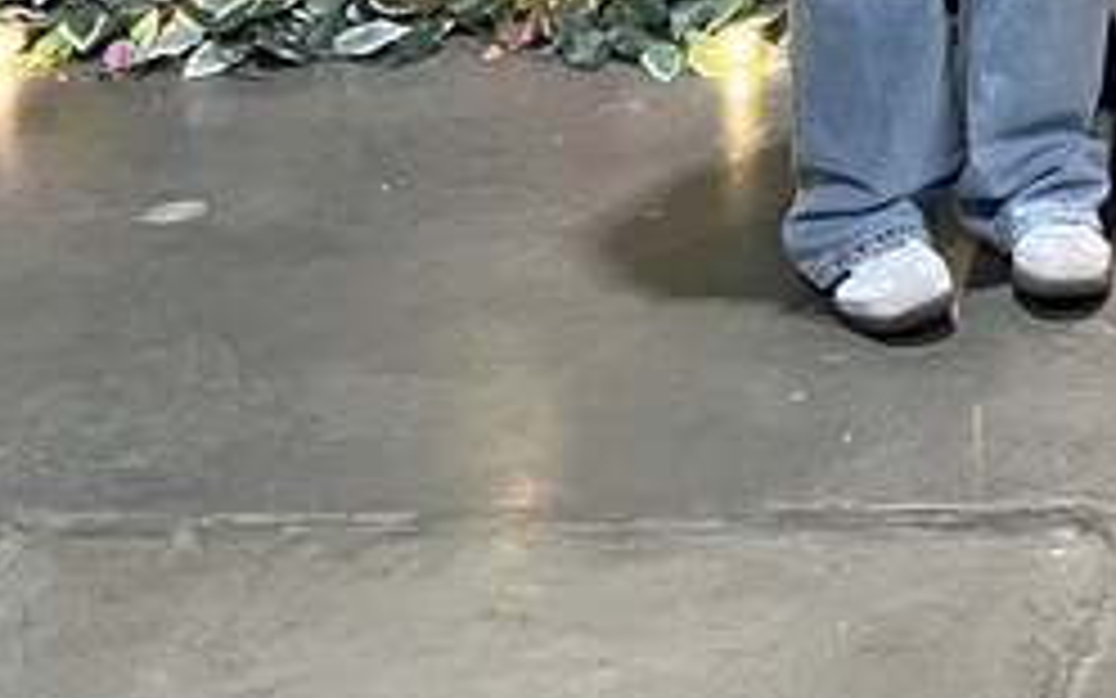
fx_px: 3467
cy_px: -820
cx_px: 1930
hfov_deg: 15.9
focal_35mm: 114
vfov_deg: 10.3
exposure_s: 1/60
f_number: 1.6
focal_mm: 5.1
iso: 125
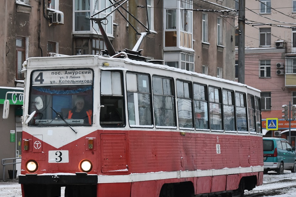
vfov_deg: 11.4
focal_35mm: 120
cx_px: 127
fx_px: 987
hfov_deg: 17.1
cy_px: 93
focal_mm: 62
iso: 800
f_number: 7.1
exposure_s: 1/200
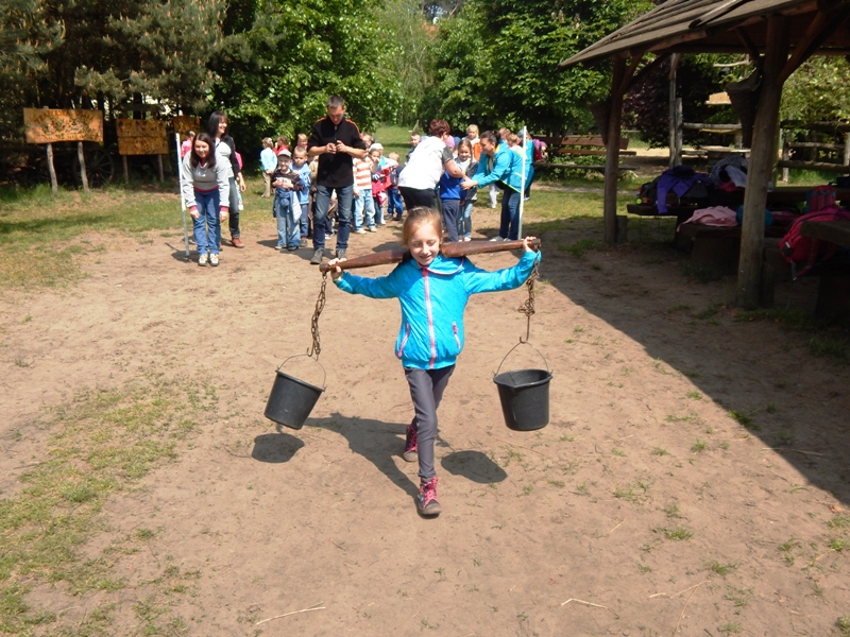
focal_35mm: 31
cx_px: 425
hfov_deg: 58.4
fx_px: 761
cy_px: 318
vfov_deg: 45.4
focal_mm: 5.6
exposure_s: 1/1250
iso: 125
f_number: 3.2
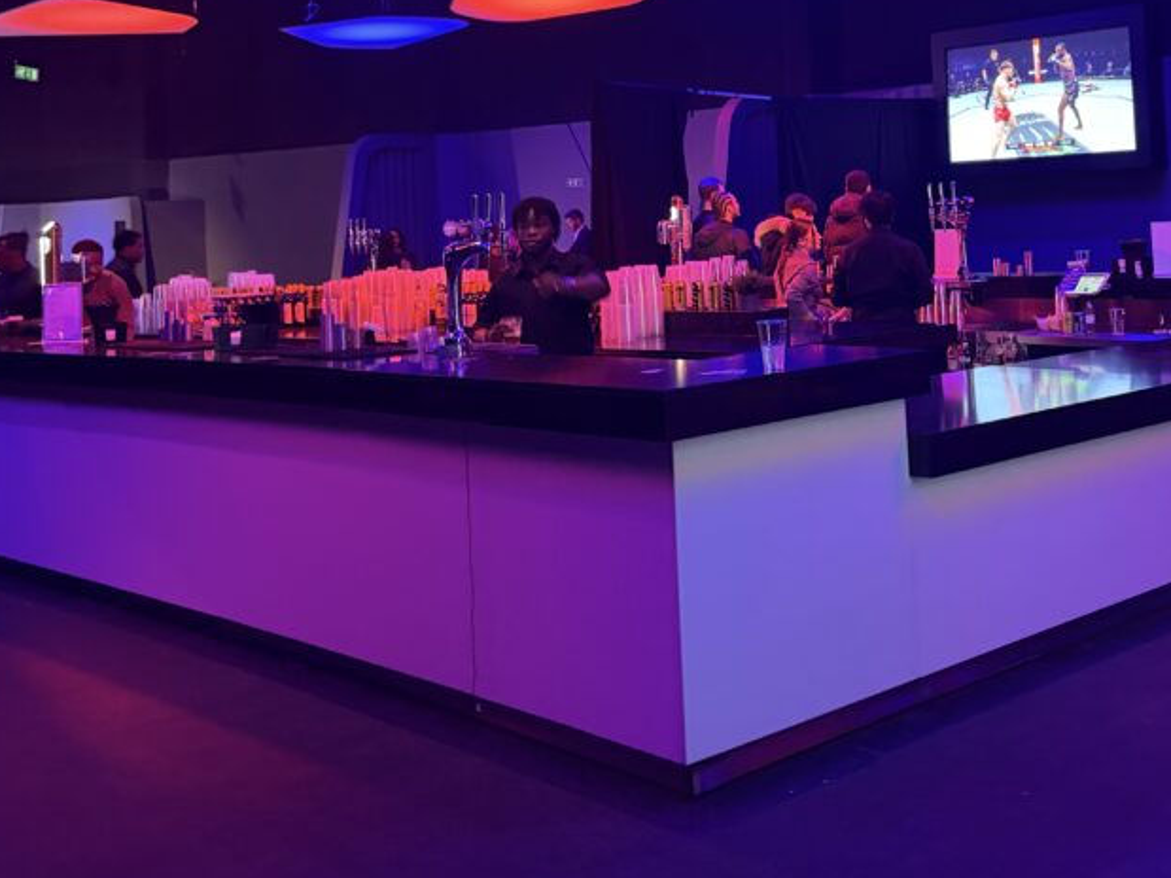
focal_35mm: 43
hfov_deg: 42.5
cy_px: 155
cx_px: 883
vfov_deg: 32.5
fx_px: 1454
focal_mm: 5.96
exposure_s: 1/30
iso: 1000
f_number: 1.6
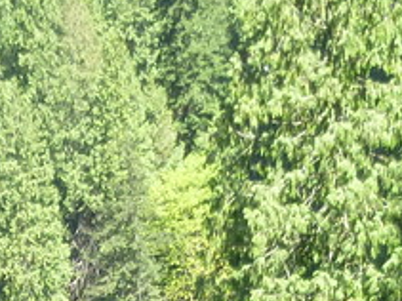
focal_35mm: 152
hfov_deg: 12.7
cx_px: -78
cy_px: 583
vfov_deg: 9.2
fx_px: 1764
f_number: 3.3
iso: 125
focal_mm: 4.5
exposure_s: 1/100
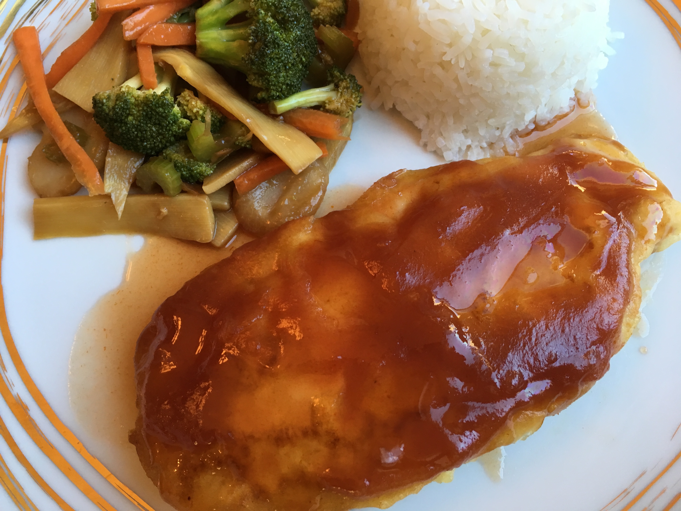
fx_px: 571
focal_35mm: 29
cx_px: 340
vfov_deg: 48.2
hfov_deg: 61.7
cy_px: 256
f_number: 2.2
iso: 80
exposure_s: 1/30
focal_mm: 4.15
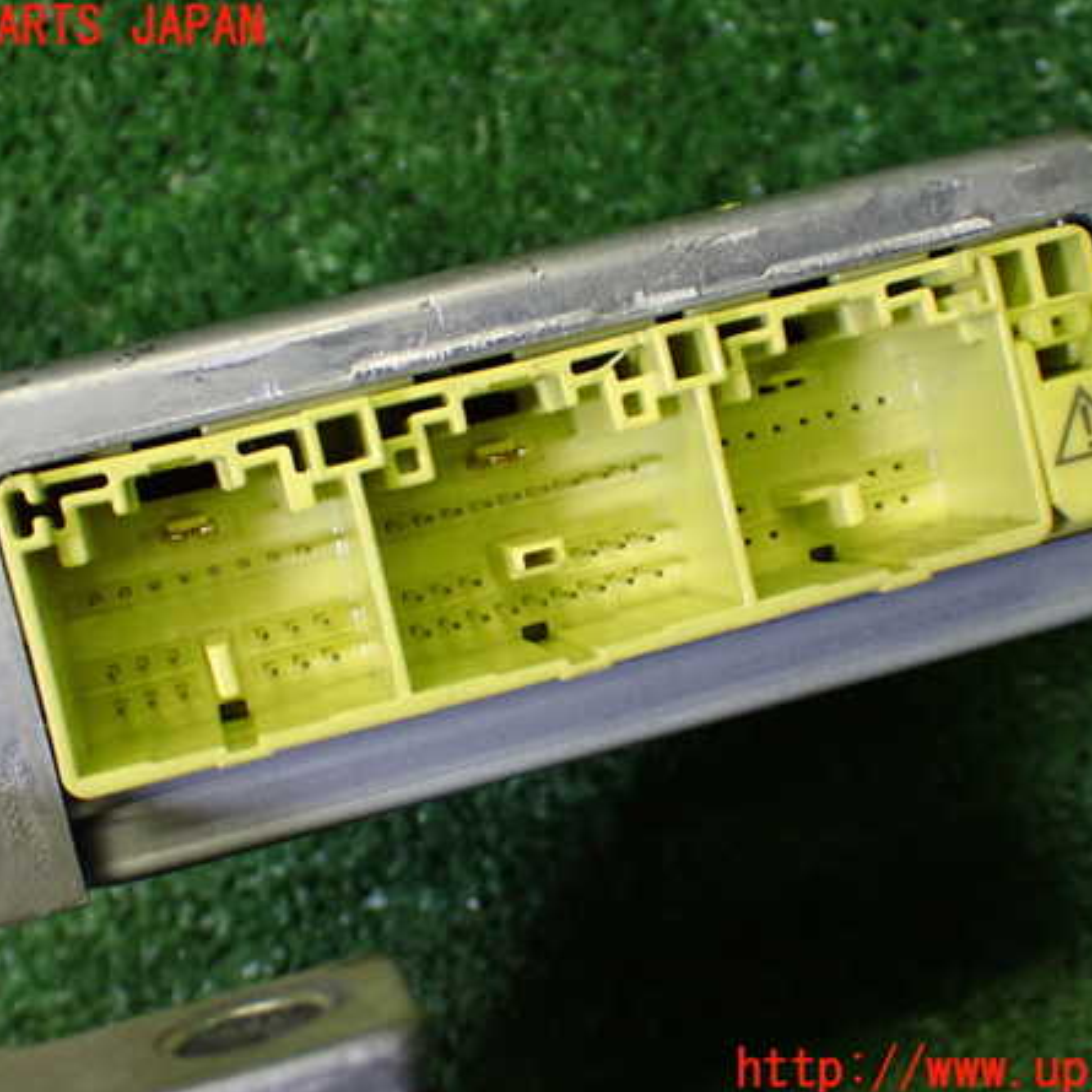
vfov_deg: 30.6
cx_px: 555
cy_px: 550
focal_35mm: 56
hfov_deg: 30.6
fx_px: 1999
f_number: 3.1
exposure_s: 1/200
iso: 800
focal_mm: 8.4
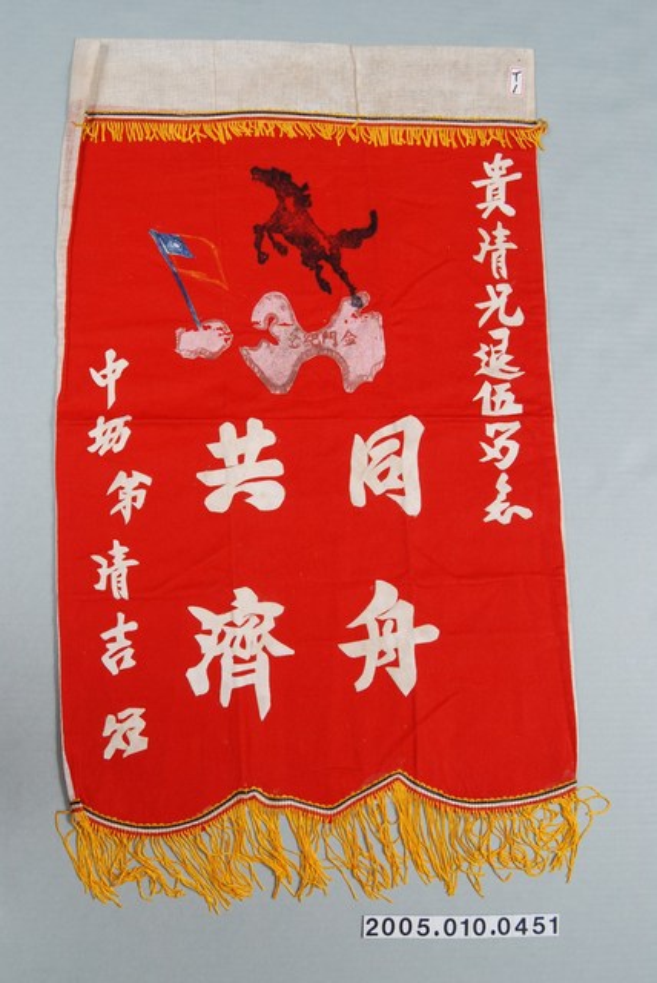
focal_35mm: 57
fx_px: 1557
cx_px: 328
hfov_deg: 23.8
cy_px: 492
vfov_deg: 35.0
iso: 100
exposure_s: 1/125
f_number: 8
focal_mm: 38
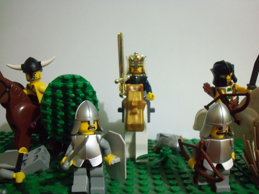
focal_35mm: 34
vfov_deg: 41.8
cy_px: 97
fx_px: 254
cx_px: 130
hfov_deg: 54.0
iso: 400
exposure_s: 1/6
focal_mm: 5.7
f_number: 2.9
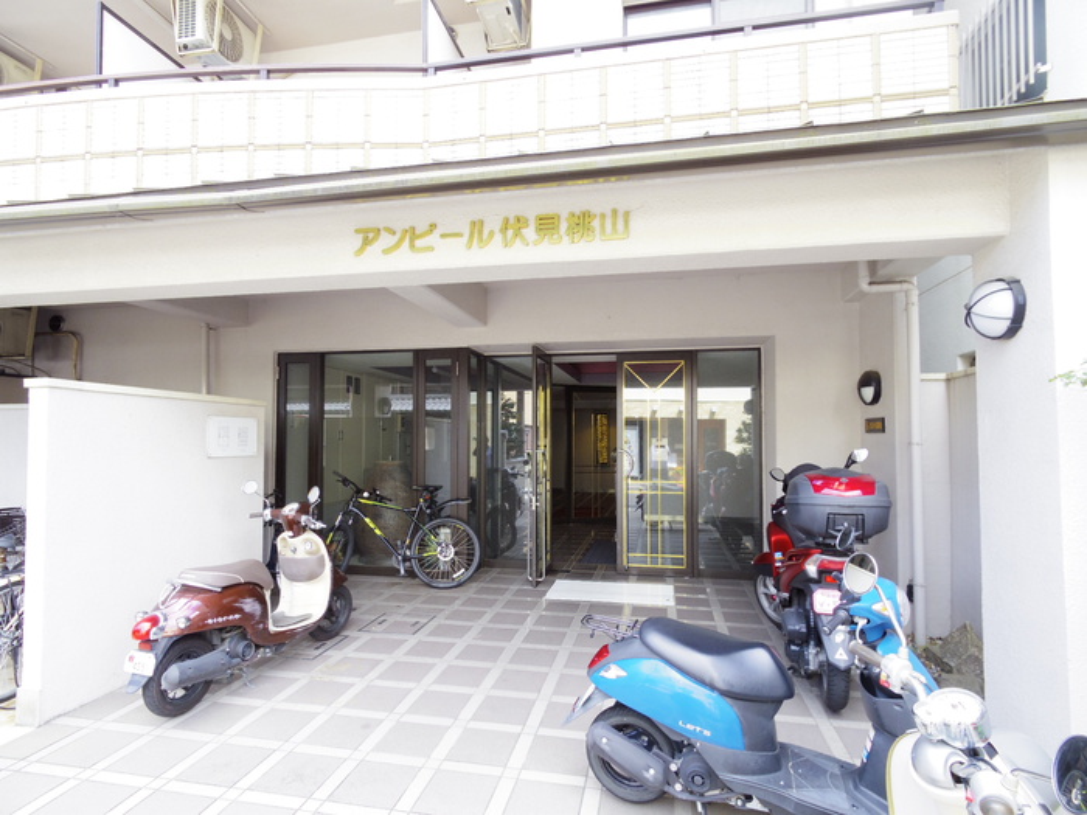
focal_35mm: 17
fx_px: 534
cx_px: 544
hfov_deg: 91.0
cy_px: 408
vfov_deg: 74.7
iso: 200
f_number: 4
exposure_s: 1/60
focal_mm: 3.8
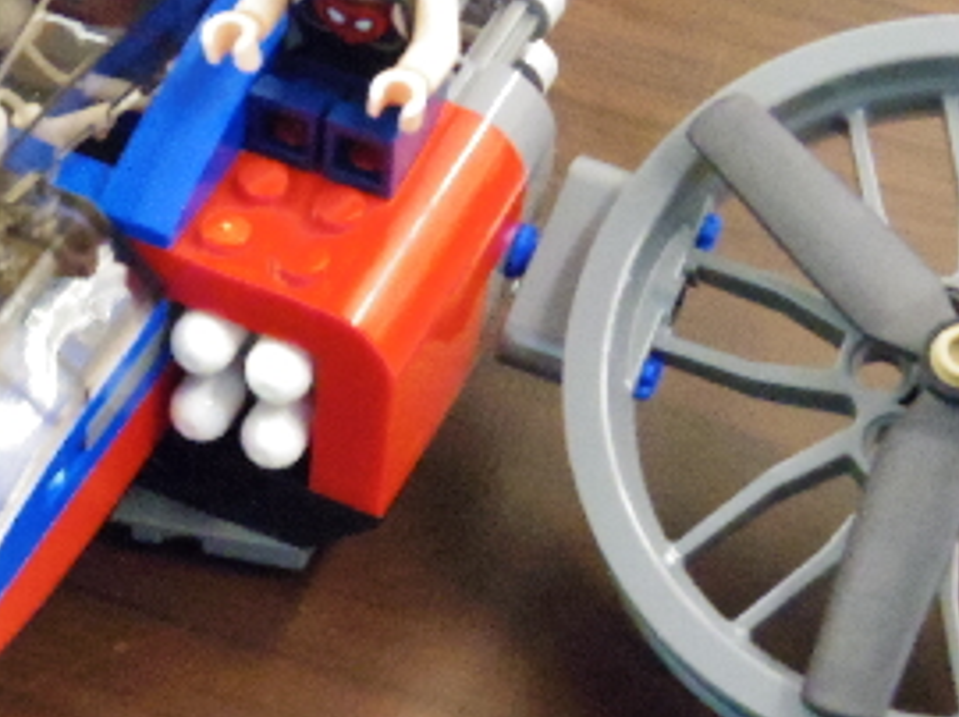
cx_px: 110
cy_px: 291
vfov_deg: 13.6
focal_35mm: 109
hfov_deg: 17.8
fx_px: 3017
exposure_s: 1/80
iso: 3200
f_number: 4.5
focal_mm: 8.9
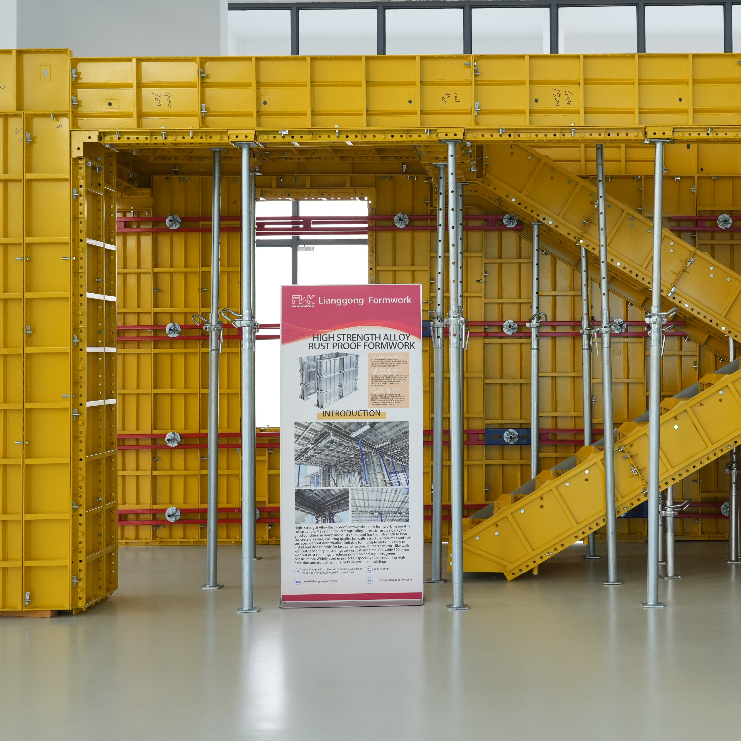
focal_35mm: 56
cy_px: 319
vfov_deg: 30.5
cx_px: 519
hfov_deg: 30.2
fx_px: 1356
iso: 1600
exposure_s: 1/100
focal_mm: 38
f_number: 7.1
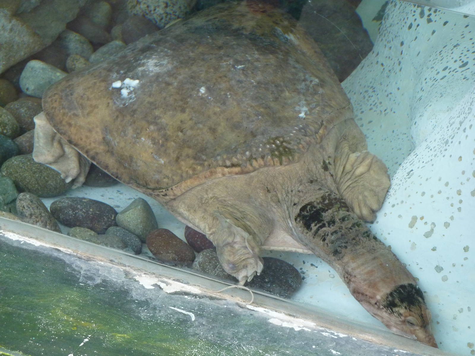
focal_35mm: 111
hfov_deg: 17.7
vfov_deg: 13.3
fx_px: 1523
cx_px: 238
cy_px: 178
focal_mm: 18.2
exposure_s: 1/50
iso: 250
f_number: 4.4
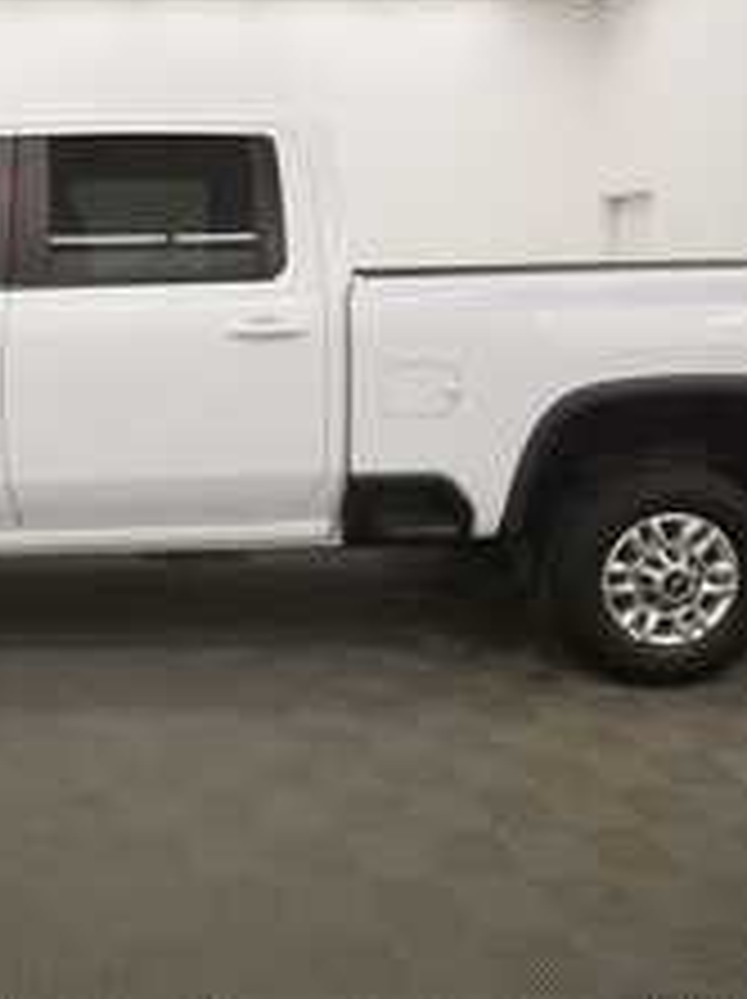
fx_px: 951
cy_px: 407
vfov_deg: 55.1
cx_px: 130
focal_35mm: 33
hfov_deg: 40.8
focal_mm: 13
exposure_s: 1/250
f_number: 5
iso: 720
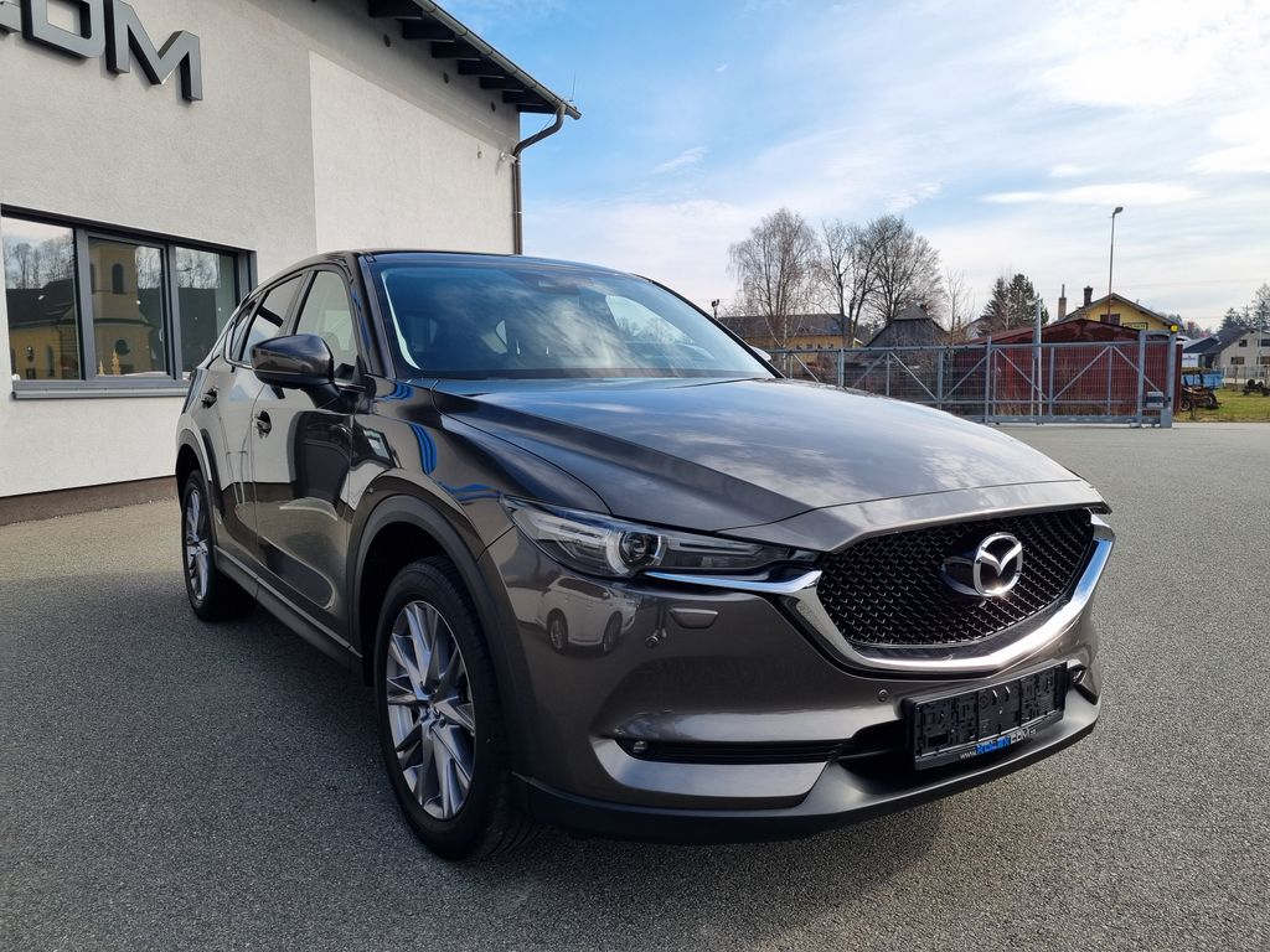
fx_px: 954
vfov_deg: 53.1
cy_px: 476
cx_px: 635
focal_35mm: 26
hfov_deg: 67.3
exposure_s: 1/1404
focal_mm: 5.4
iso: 50
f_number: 1.8
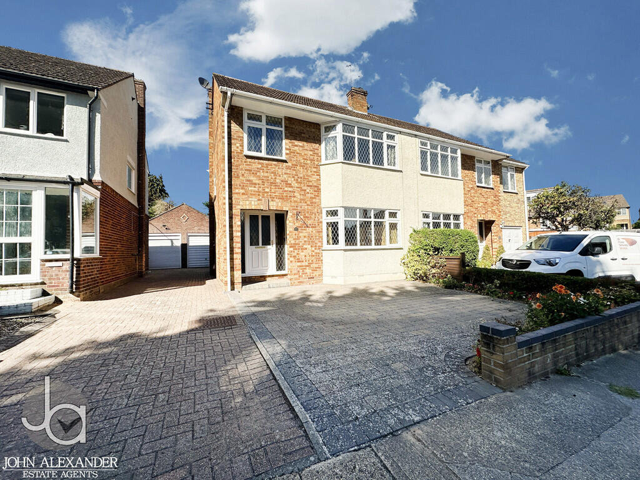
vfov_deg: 85.7
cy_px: 240
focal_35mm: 14
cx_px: 320
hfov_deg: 102.1
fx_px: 259
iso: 40
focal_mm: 2.22
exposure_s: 1/1916
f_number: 2.2
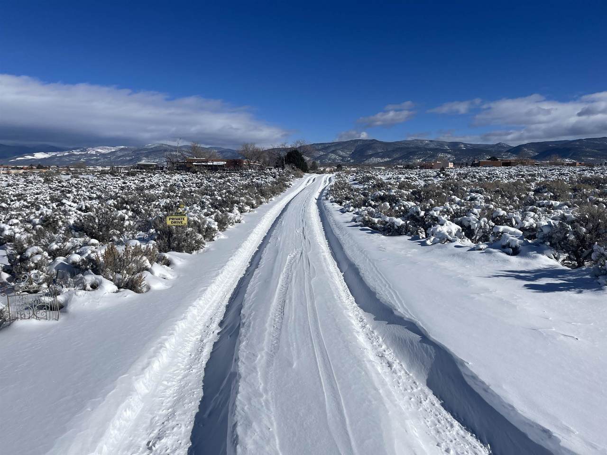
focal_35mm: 25
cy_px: 228
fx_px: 438
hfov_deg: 69.4
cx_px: 304
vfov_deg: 54.9
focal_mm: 5.1
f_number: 1.6
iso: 32
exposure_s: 1/15152
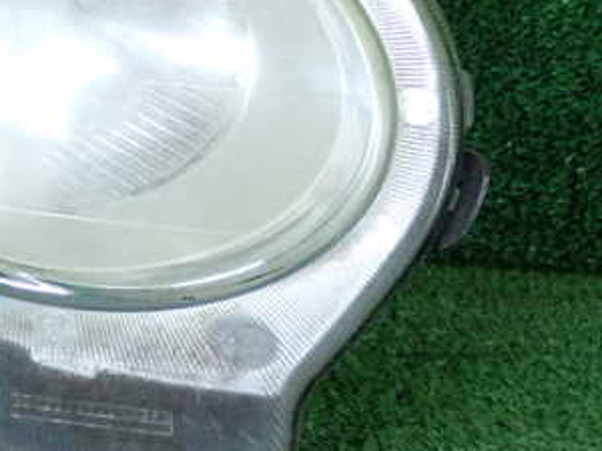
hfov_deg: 12.7
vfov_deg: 9.6
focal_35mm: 154
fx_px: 2678
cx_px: 2
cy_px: 108
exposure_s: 1/125
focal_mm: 13.65
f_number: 4.1
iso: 320
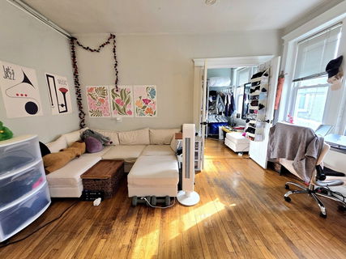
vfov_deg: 89.9
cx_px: 173
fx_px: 130
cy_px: 130
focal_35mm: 13
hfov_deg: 106.2
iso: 64
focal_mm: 2.2
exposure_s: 1/120
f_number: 1.9
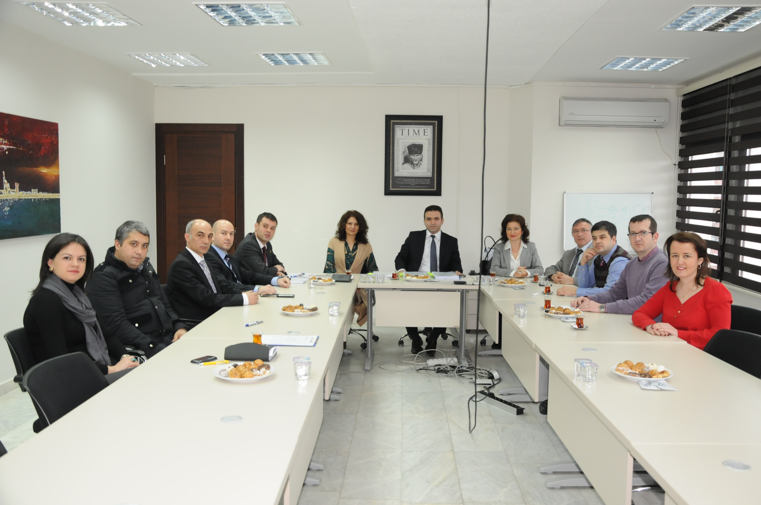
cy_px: 252
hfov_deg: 59.6
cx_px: 380
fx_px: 665
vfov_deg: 41.6
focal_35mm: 32
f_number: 5
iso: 1000
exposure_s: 1/100
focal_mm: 21
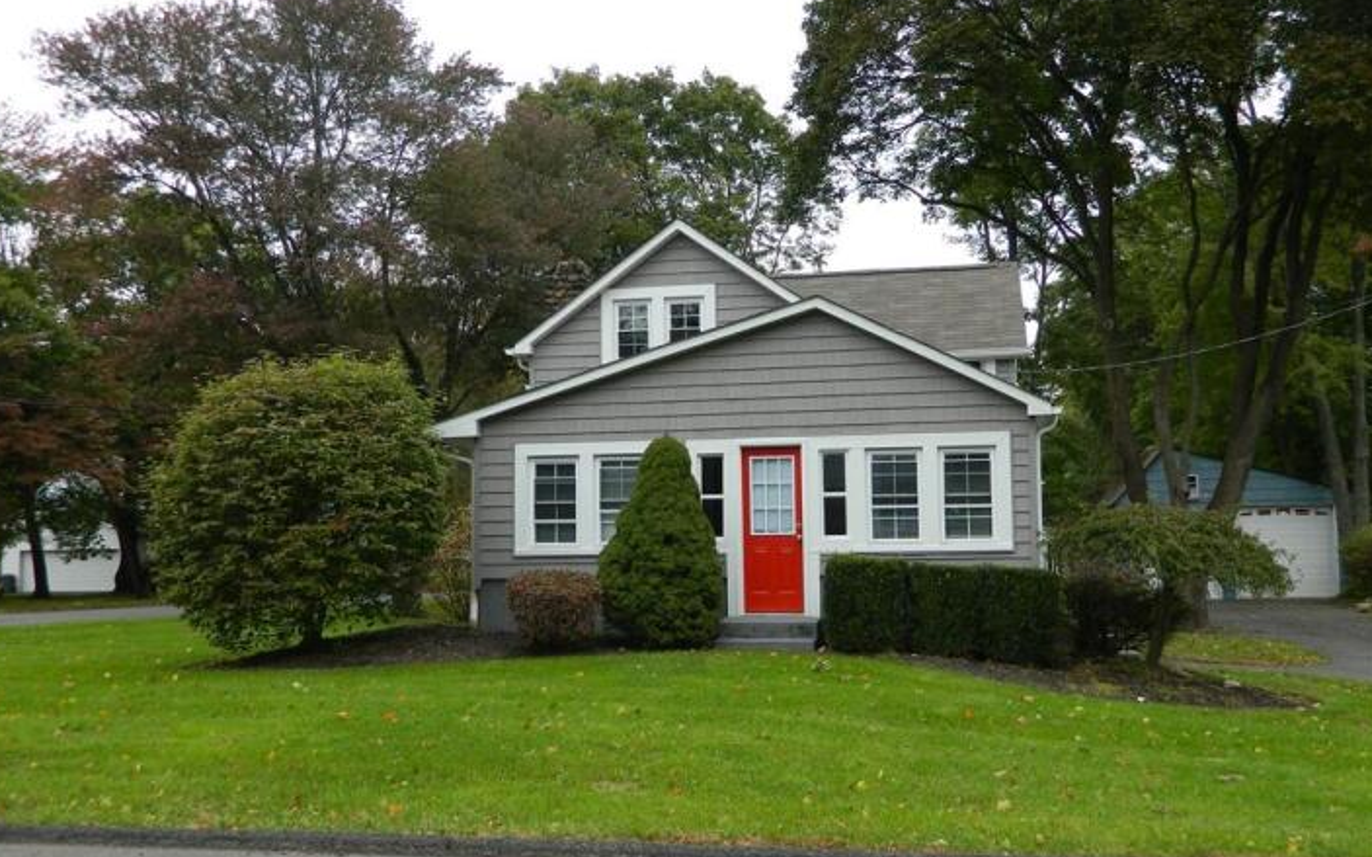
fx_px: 1421
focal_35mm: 38
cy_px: 433
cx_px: 677
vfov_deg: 33.6
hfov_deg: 51.6
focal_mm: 6.2
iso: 80
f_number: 3.3
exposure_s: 1/200
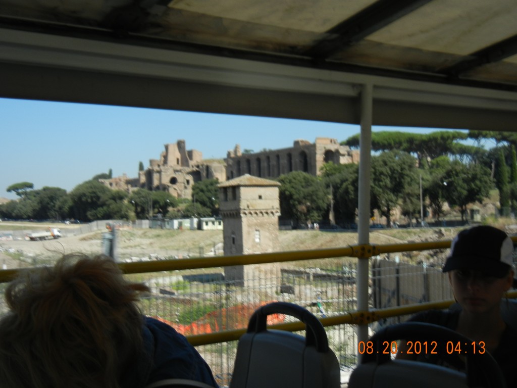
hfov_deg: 47.9
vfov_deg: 36.8
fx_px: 582
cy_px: 194
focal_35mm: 39
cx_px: 258
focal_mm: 7.1
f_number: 7.4
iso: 160
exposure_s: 1/293
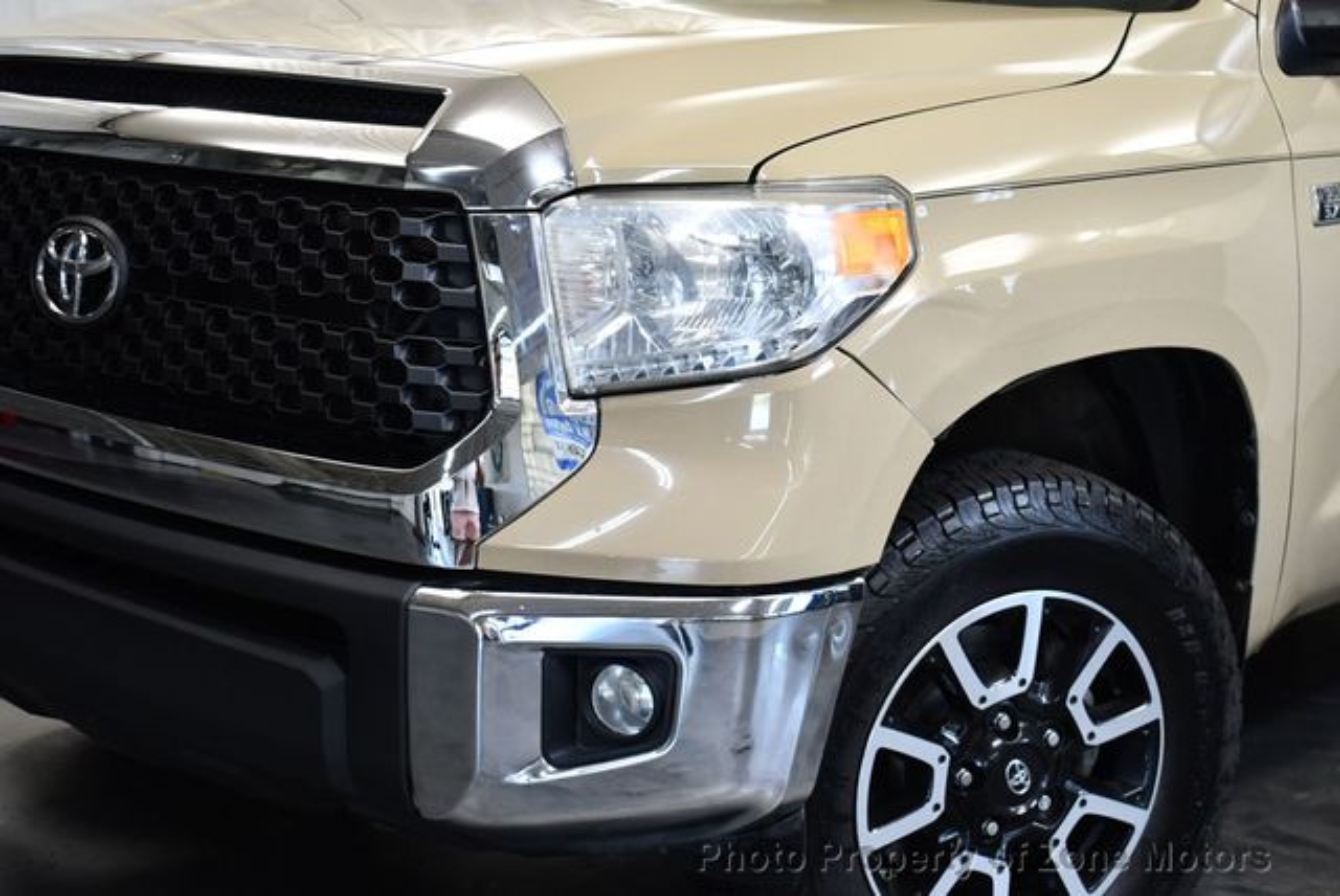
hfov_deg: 32.4
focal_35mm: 62
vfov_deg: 22.0
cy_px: 448
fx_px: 2310
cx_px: 670
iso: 1000
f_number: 4.2
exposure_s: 1/125
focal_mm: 31
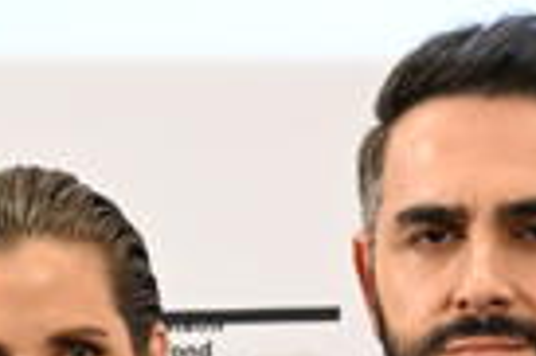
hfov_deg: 8.0
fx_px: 3822
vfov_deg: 5.2
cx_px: 168
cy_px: 861
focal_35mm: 257
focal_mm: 51
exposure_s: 1/160
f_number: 5
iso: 3200
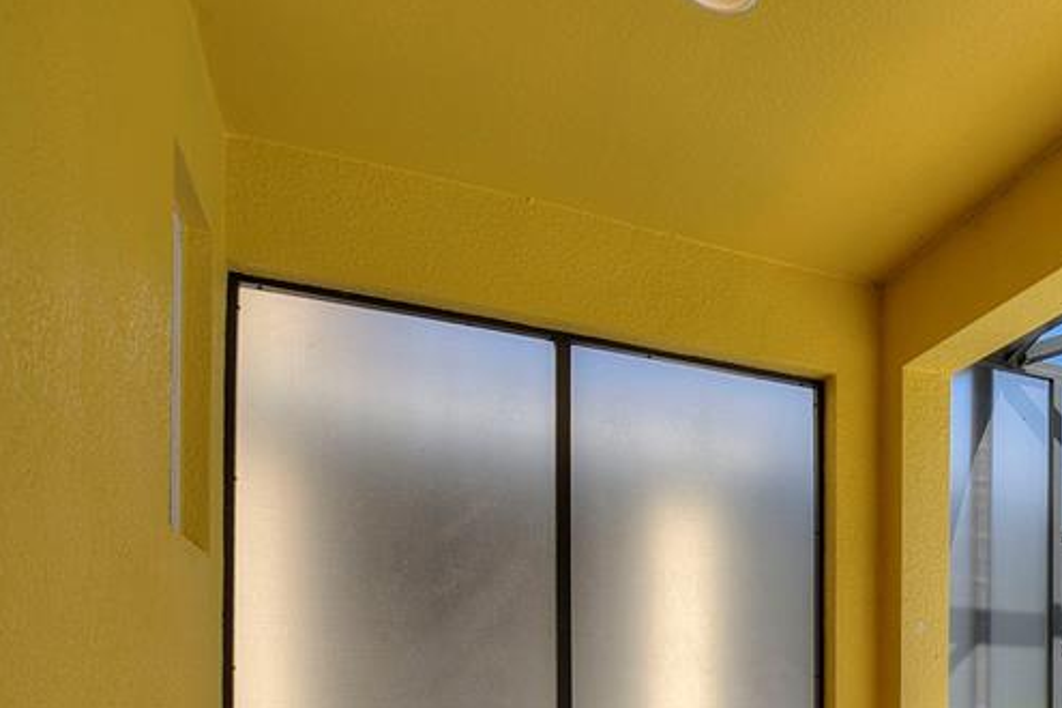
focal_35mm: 31
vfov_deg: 38.2
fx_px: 914
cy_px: 689
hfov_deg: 50.0
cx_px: 1043
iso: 100
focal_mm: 10
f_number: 4.5
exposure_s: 1/500
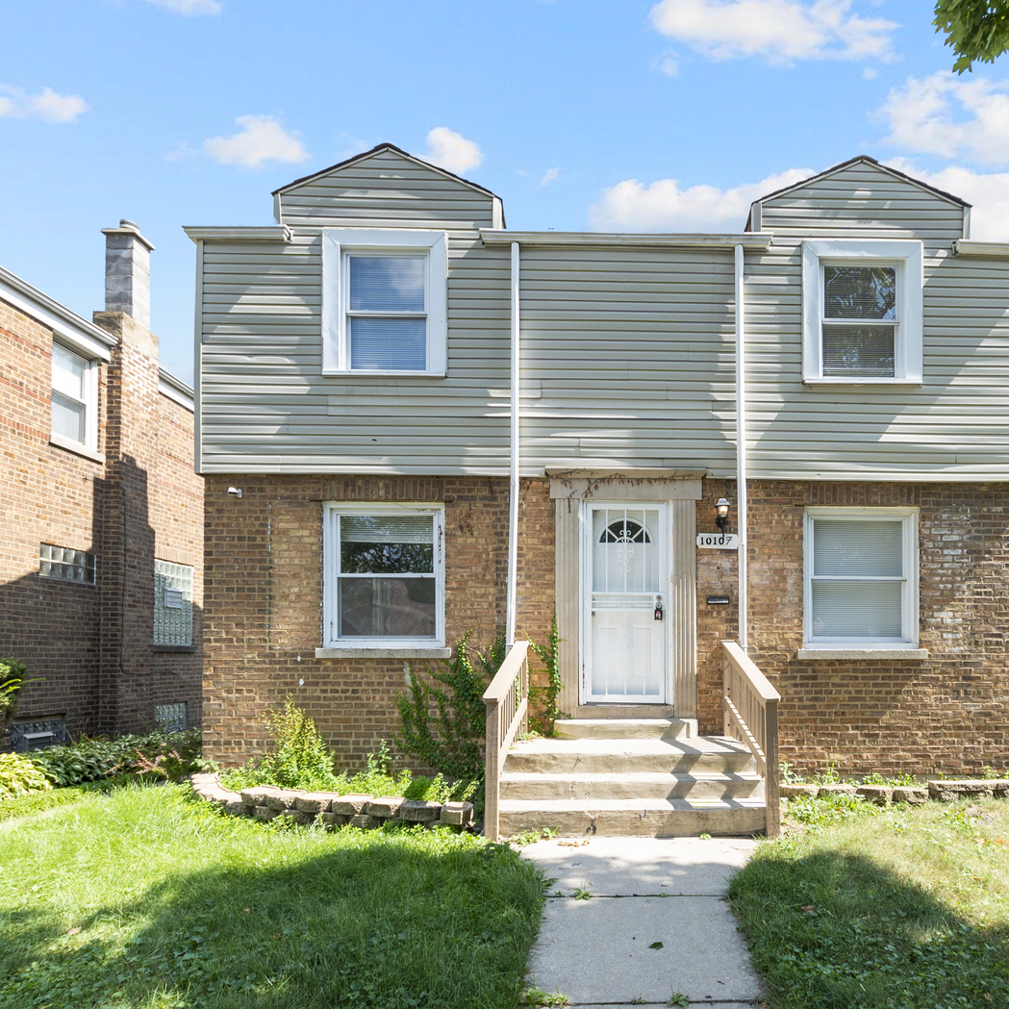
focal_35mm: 21
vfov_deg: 72.1
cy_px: 500
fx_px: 693
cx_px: 629
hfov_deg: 71.0
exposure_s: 1/320
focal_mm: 11
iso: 250
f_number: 7.1
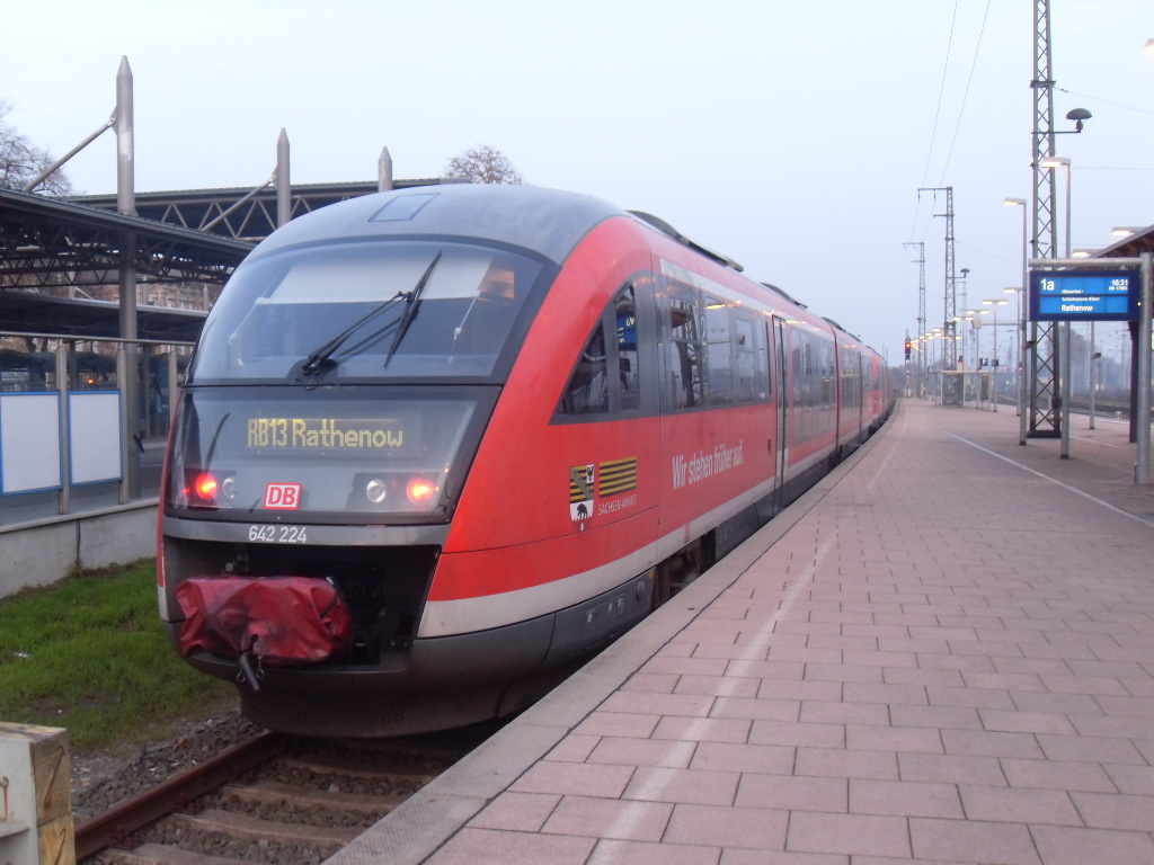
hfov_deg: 46.8
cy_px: 432
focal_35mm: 40
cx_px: 577
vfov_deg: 36.0
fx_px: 1333
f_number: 3.1
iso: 160
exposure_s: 1/45
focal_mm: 7.1
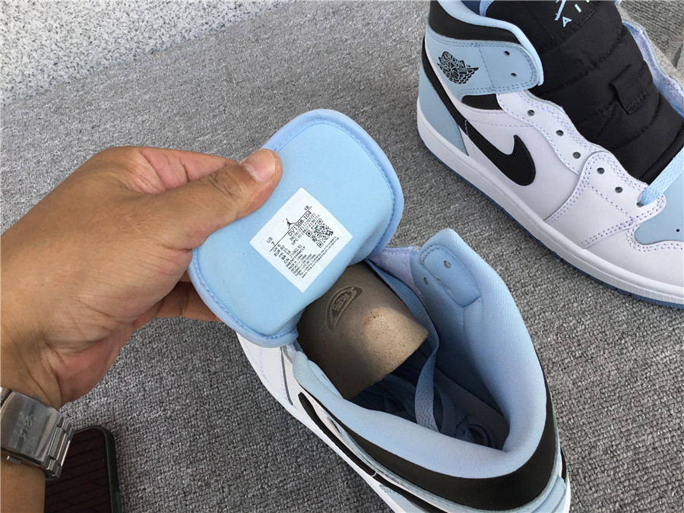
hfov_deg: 58.4
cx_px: 342
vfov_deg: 45.4
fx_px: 613
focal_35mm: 31
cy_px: 256
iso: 25
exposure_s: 1/259
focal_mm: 3.3
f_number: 2.4
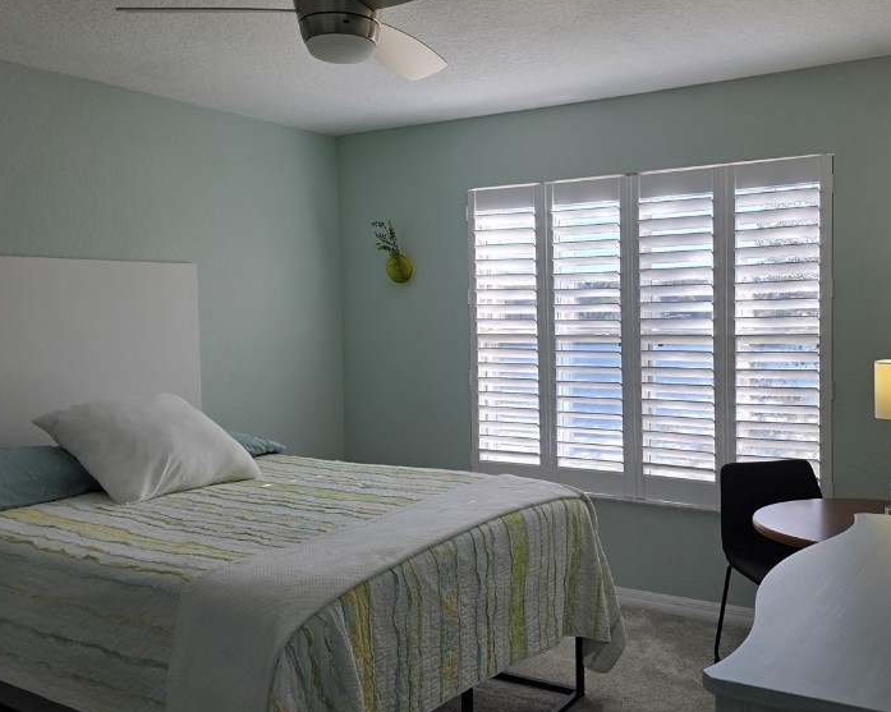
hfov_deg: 53.8
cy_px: 340
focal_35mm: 33
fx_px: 870
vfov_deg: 44.5
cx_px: 539
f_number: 1.7
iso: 50
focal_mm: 6.3
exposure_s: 1/359
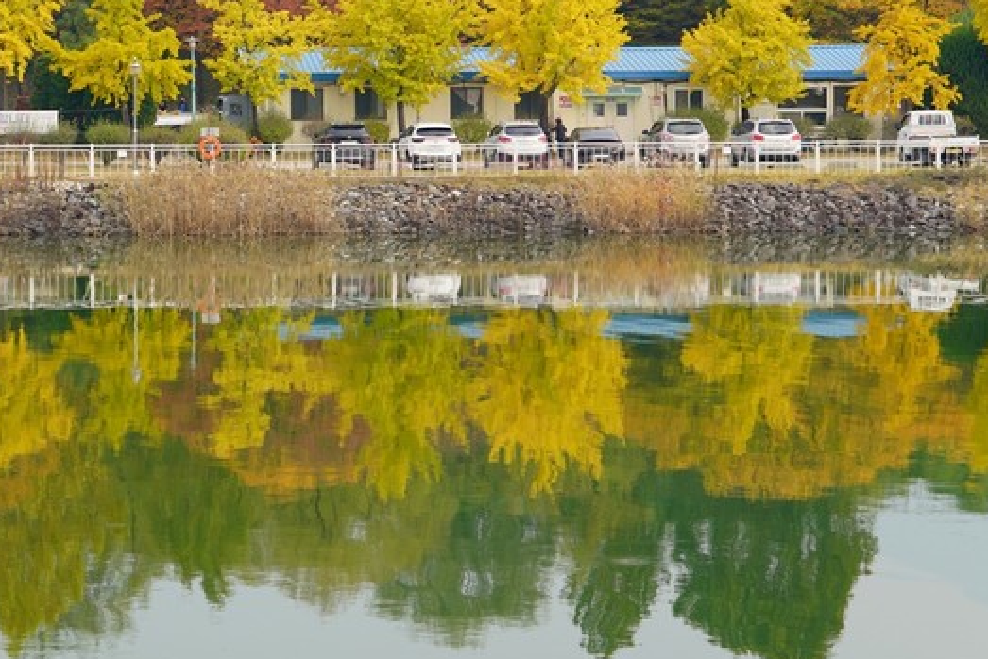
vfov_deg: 8.4
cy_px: 119
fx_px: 4502
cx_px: 38
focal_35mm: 164
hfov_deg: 12.4
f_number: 6.3
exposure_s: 1/125
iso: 100
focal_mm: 67
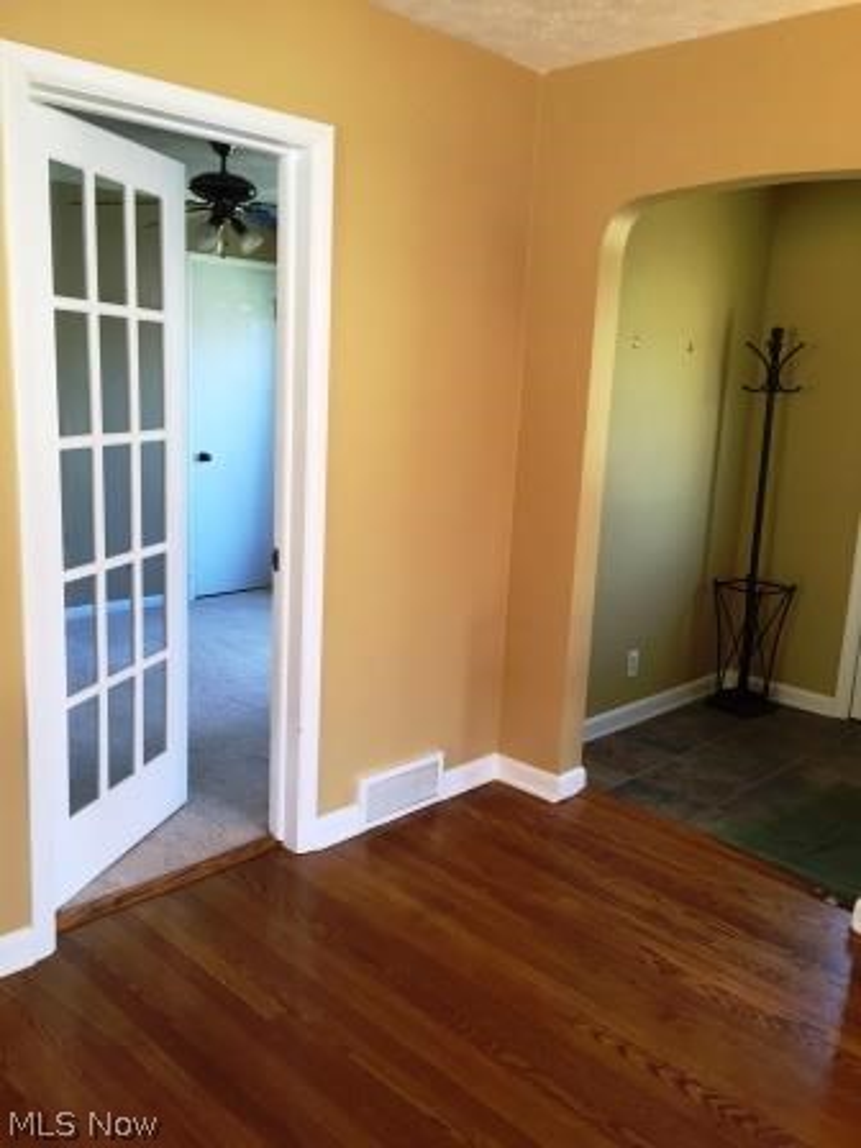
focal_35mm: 29
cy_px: 574
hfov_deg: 48.2
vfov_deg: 61.7
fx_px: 962
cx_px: 430
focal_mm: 4.15
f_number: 2.2
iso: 64
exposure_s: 1/30
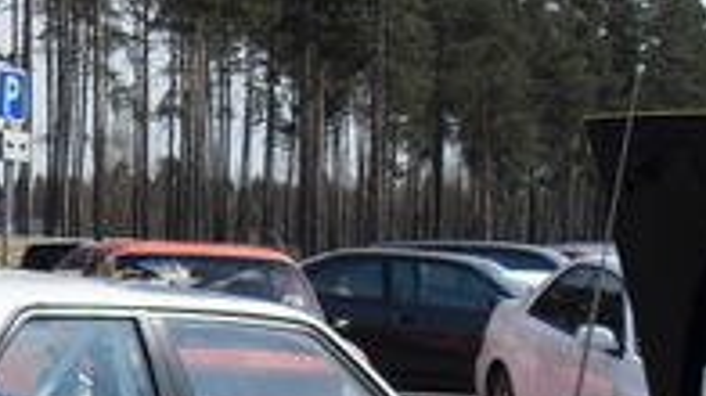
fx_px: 2264
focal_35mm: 121
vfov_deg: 9.8
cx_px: 209
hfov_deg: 17.7
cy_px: 536
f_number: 7
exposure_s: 1/250
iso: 80
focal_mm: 6.3
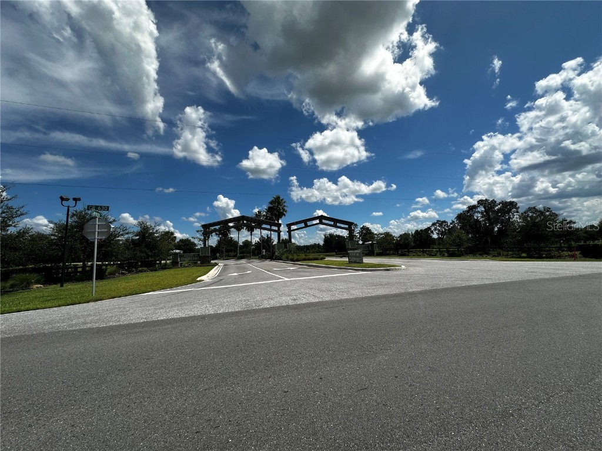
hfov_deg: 102.1
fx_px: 243
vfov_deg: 85.7
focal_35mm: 14
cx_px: 301
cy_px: 226
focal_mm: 2.22
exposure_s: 1/3731
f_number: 2.2
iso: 50
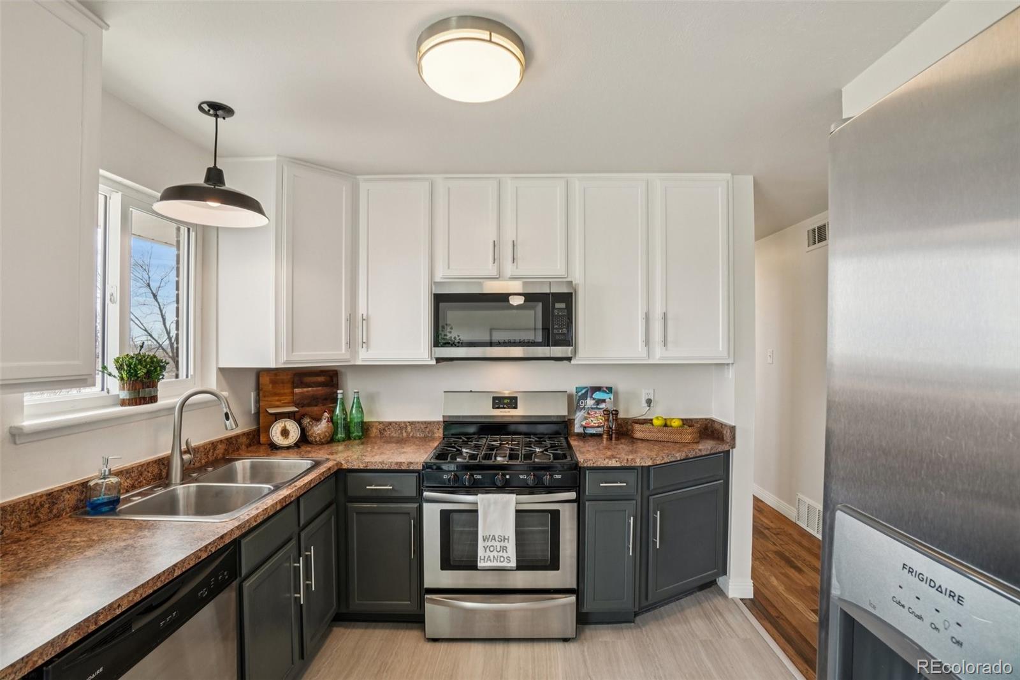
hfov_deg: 100.4
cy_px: 340
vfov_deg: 77.3
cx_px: 510
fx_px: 425
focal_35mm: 15
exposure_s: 1/25
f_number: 8
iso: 400
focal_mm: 10
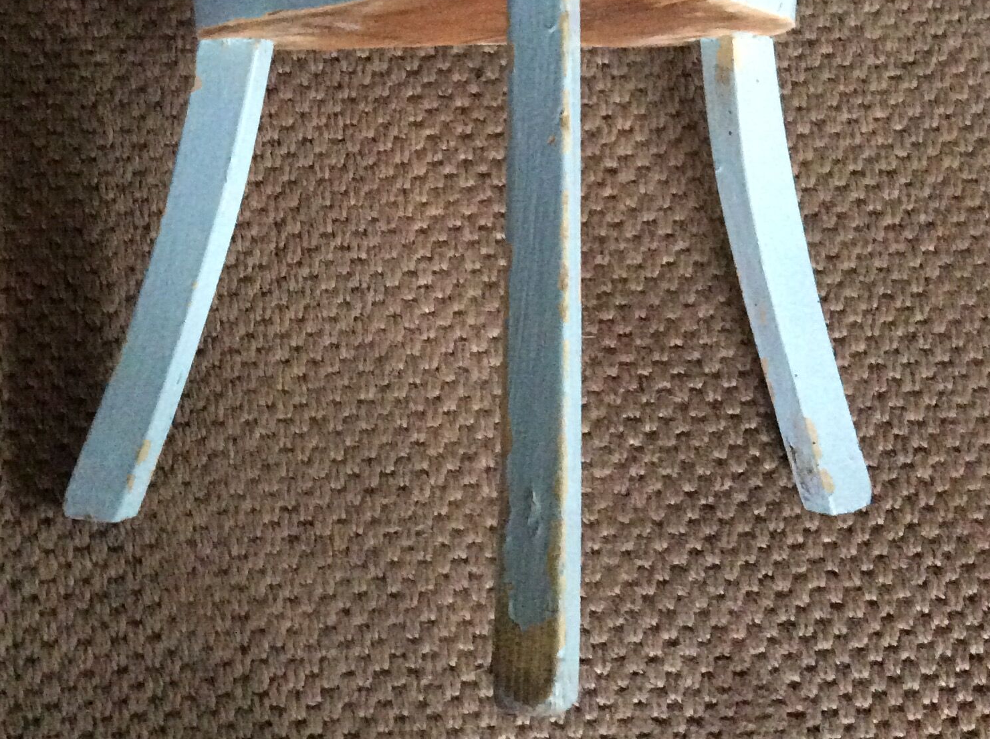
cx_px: 405
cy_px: 210
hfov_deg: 34.3
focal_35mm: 56
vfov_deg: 25.8
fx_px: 1599
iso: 500
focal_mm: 3.3
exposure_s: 1/17
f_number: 2.4
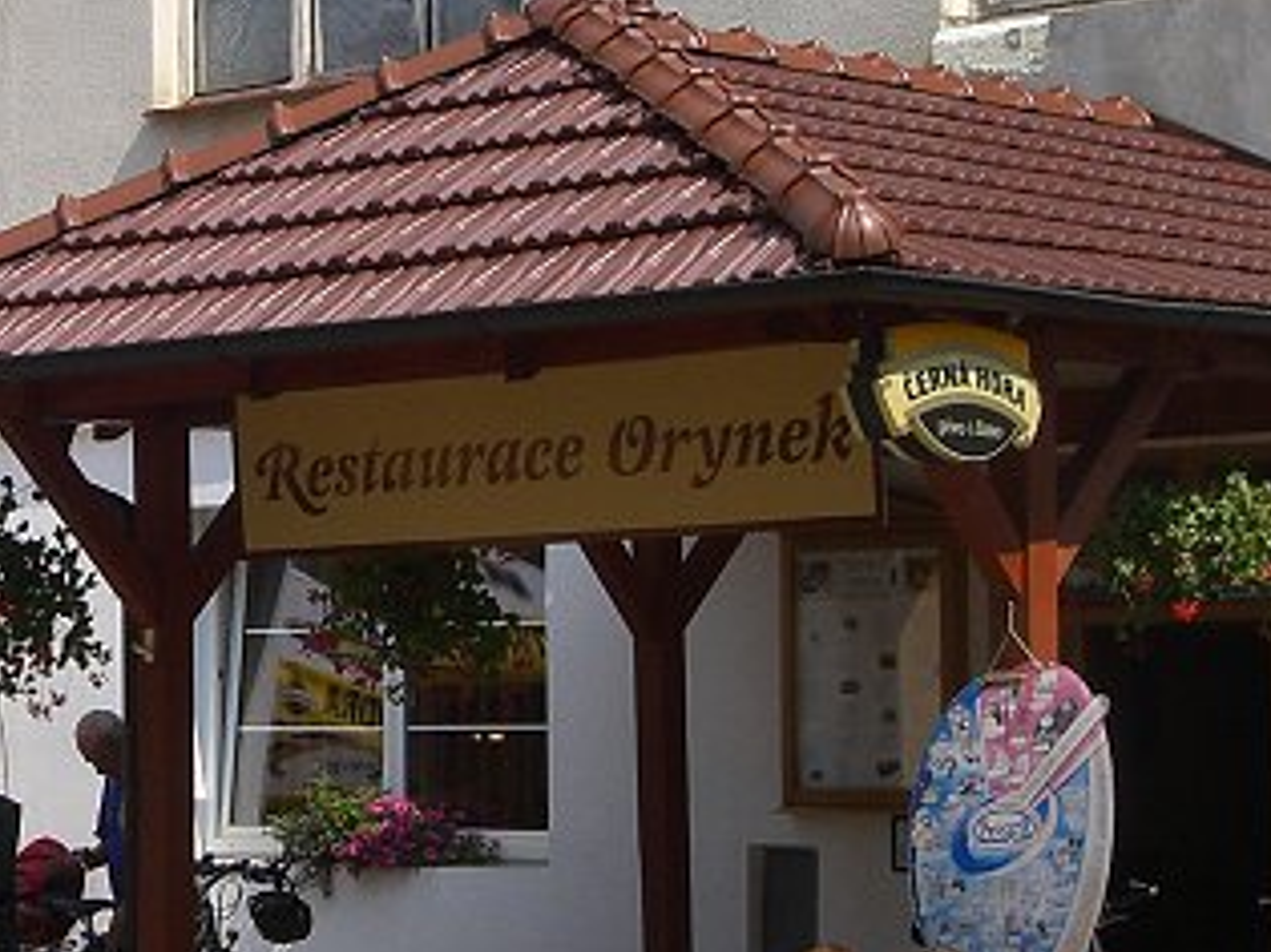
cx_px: 121
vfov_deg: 12.6
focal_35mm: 117
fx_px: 4294
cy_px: 270
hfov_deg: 16.6
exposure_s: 1/640
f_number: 4.7
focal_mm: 7.56
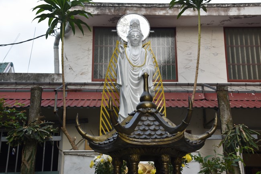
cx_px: 130
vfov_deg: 27.0
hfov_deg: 39.6
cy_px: 87
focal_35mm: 50
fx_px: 363
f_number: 7.1
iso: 400
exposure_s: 1/200
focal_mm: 50
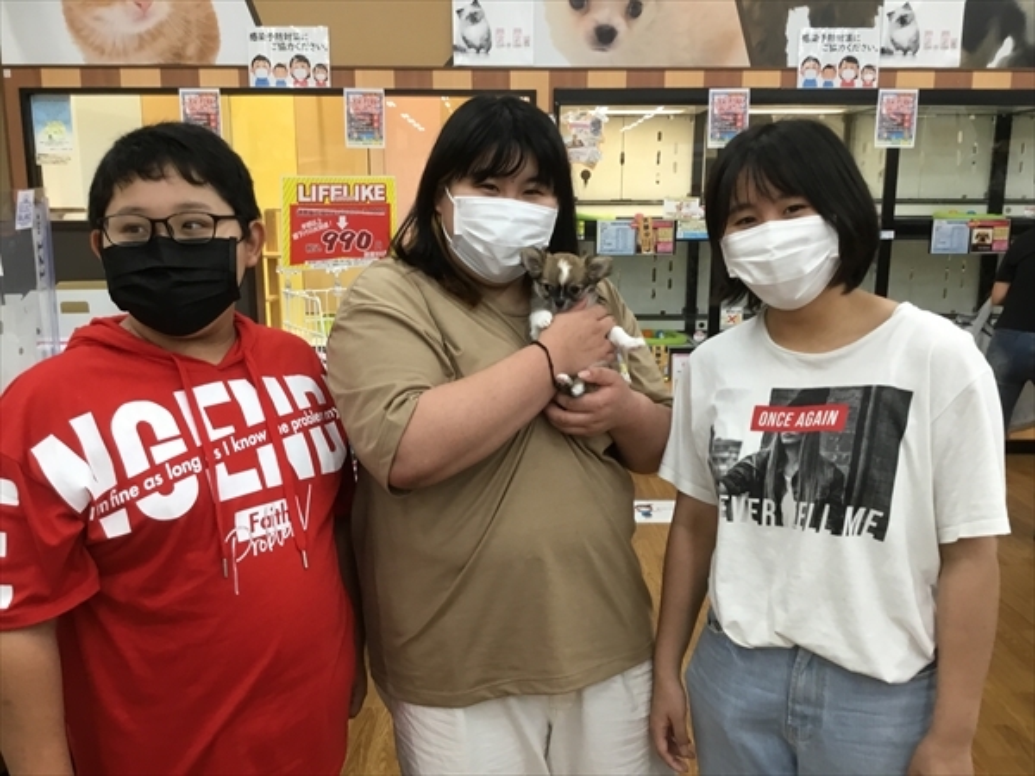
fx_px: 927
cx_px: 518
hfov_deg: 58.4
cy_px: 388
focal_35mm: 31
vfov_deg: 45.4
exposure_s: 1/33
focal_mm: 3.3
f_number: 2.4
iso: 64
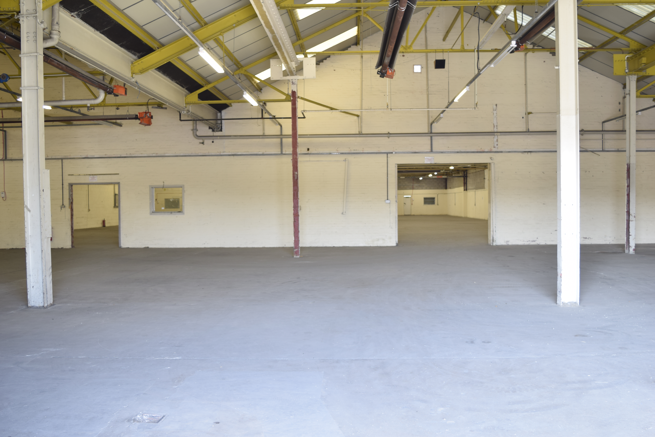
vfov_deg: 40.0
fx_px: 600
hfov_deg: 57.2
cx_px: 328
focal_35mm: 33
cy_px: 218
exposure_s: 1/25
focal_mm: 22
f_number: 5
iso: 250
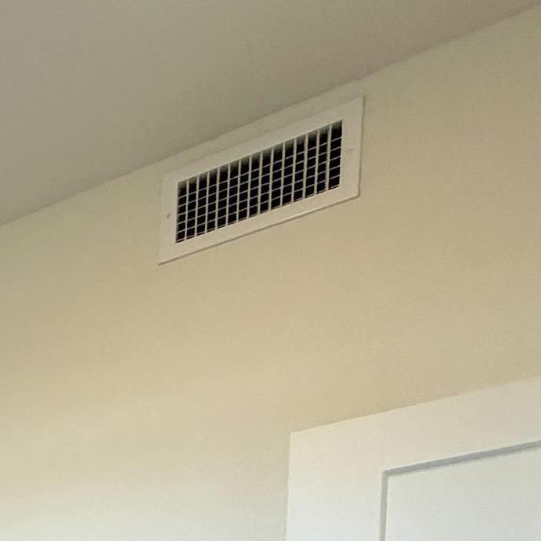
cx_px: -469
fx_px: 972
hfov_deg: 20.3
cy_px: 885
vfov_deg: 22.8
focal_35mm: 55
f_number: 2.2
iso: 125
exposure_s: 1/120
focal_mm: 2.22
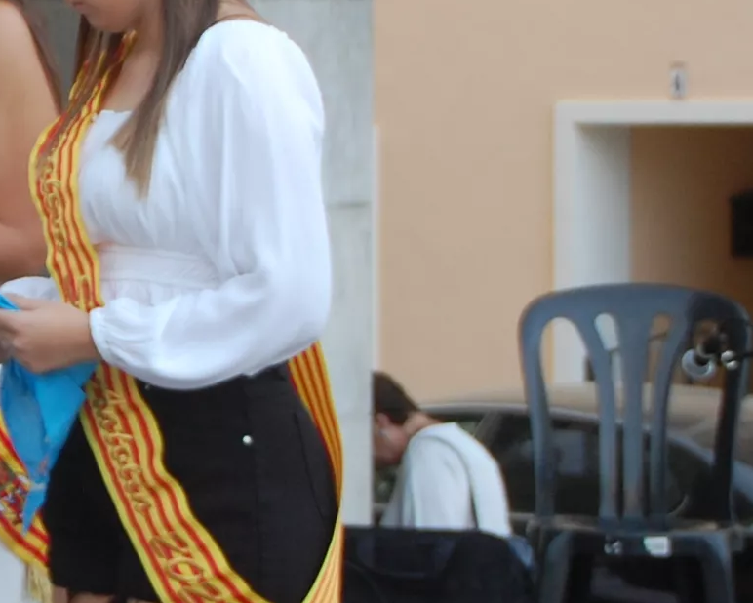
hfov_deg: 9.8
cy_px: 137
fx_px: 4276
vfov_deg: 8.1
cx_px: -386
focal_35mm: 192
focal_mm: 35
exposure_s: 1/100
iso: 400
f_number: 5
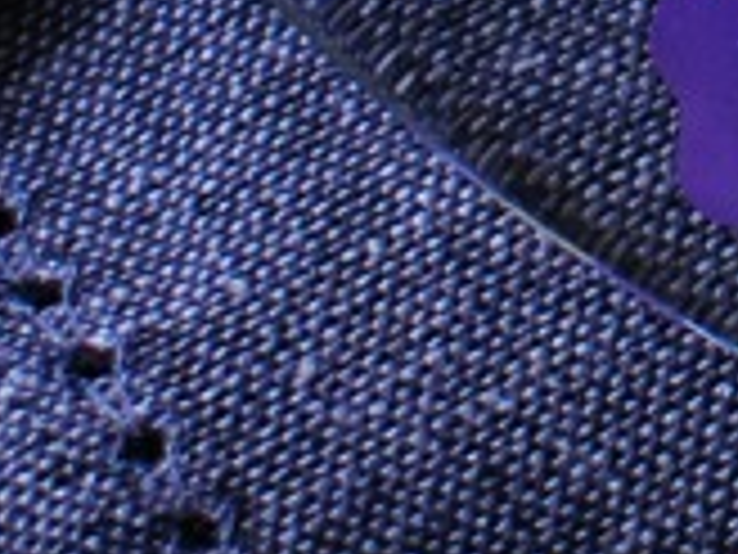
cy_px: -1489
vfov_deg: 3.2
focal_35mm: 446
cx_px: 2192
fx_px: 9514
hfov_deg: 4.3
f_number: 2.5
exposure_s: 1/80
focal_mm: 35
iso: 320
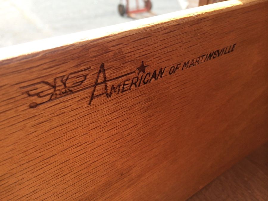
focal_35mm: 30
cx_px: 134
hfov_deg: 60.0
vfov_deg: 46.8
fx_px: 232
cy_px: 100
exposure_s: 1/662
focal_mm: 4.12
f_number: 2.2
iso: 32
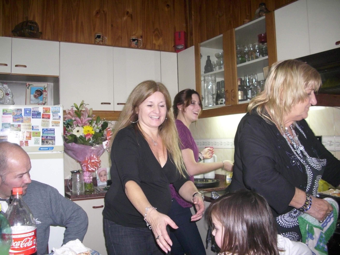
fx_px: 304
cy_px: 128
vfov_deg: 45.4
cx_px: 170
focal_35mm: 31
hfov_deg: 58.4
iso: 200
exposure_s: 1/30
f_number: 2.8
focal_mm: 6.2
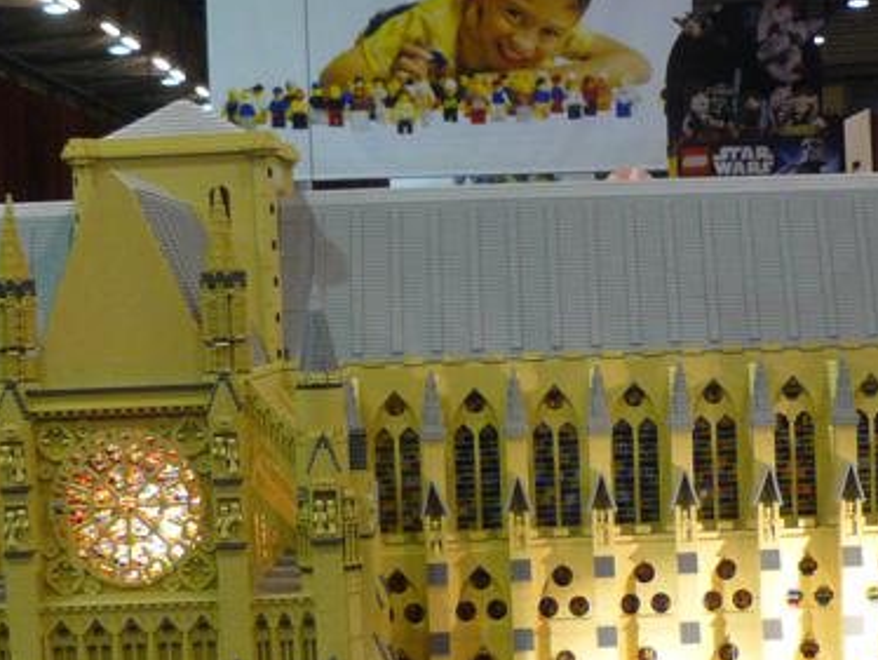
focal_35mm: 77
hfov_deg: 25.2
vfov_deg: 19.0
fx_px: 1954
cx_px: 592
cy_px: 491
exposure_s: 1/13
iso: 200
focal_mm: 6
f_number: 2.8
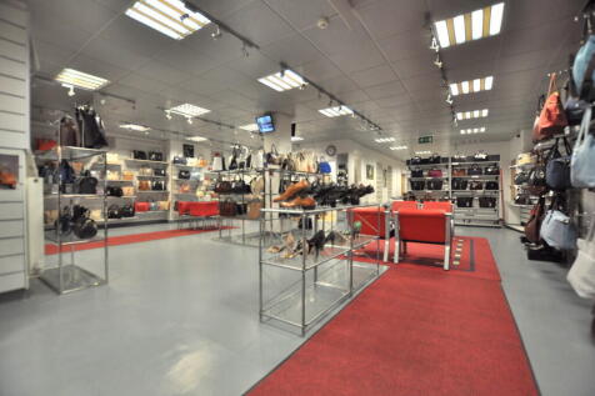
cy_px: 198
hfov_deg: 100.4
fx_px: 248
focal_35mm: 15
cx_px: 298
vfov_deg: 77.3
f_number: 4
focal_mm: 10
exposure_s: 1/60
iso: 640
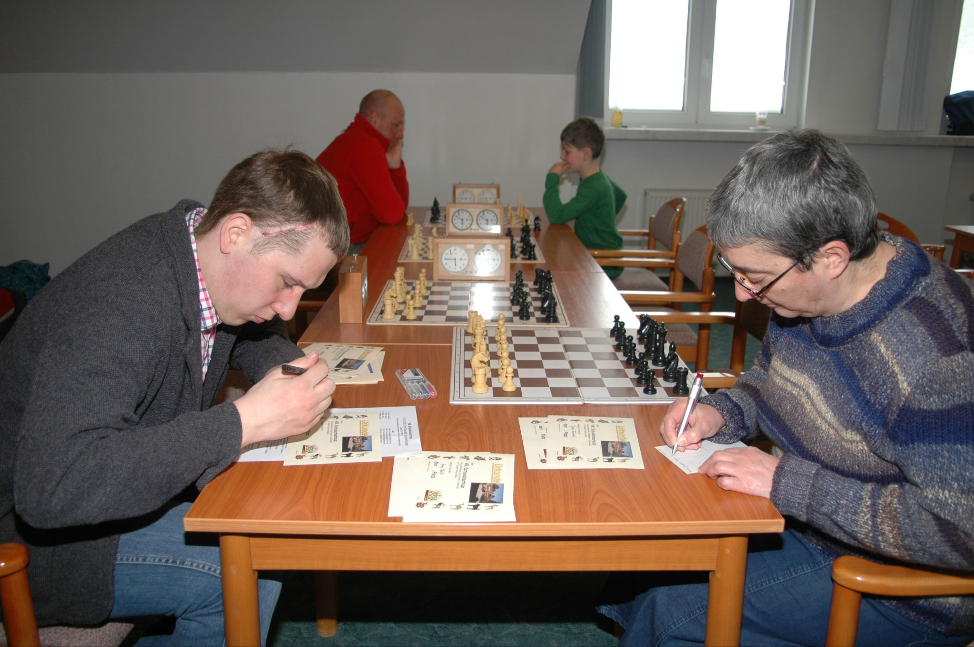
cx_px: 487
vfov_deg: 43.5
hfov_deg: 62.0
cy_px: 324
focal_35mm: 30
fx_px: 811
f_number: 4
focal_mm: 20
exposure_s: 1/60
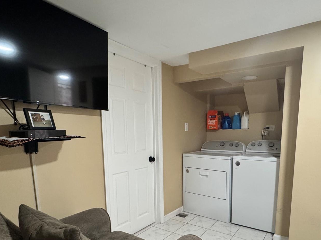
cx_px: 179
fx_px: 213
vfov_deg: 57.6
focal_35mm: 23
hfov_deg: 73.7
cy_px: 160
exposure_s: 1/60
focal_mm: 2.22
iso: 500
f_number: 2.2
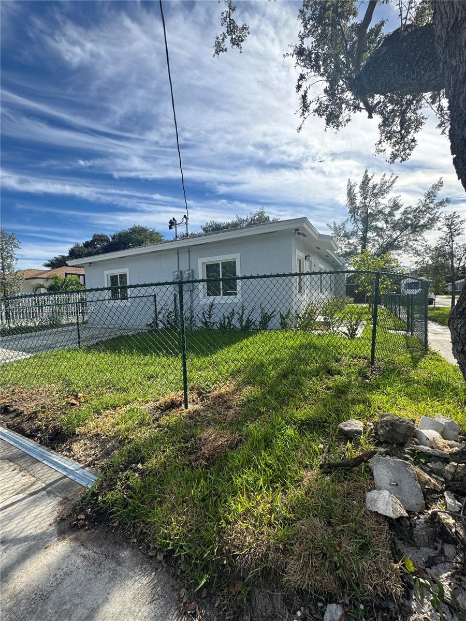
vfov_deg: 102.1
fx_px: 251
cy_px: 310
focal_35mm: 14
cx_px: 233
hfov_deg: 85.7
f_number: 2.2
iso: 40
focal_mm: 2.22
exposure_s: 1/610
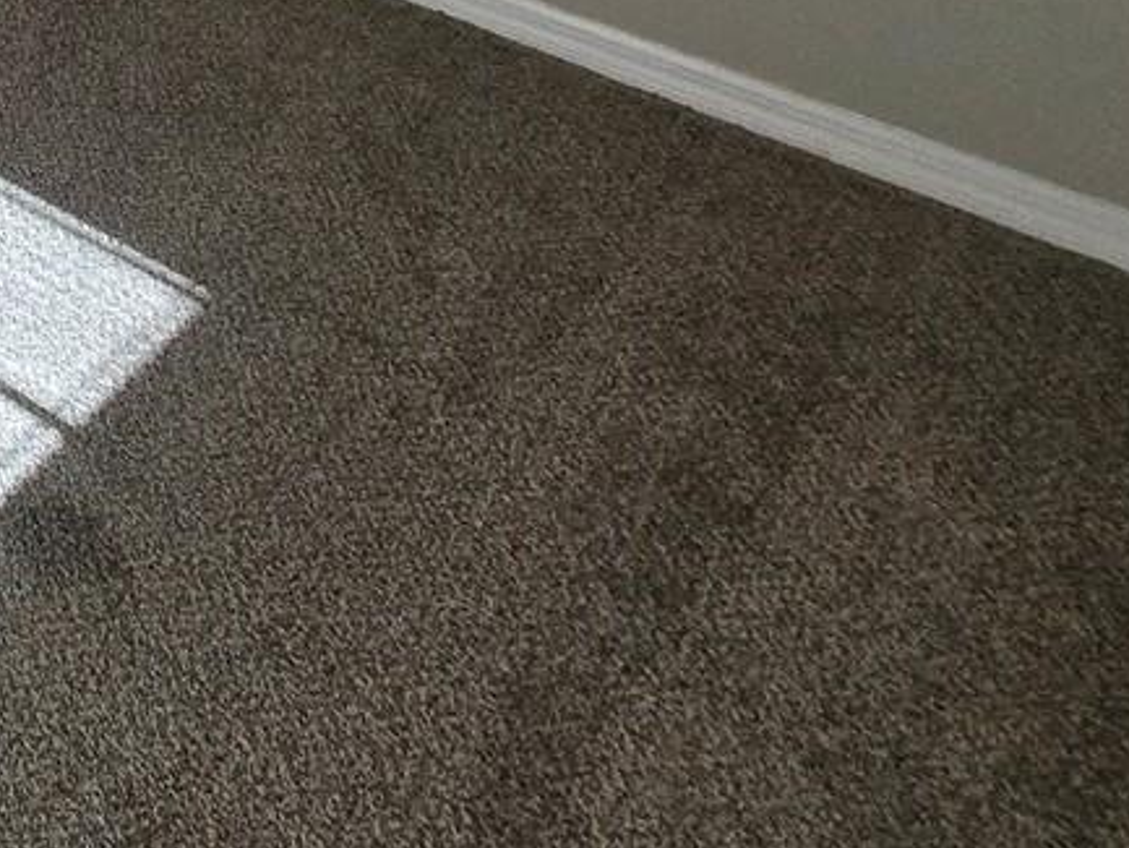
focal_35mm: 48
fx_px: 1566
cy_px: -457
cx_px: -714
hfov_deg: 25.1
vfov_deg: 23.5
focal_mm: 1.7
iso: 32
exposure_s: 1/120
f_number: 2.2
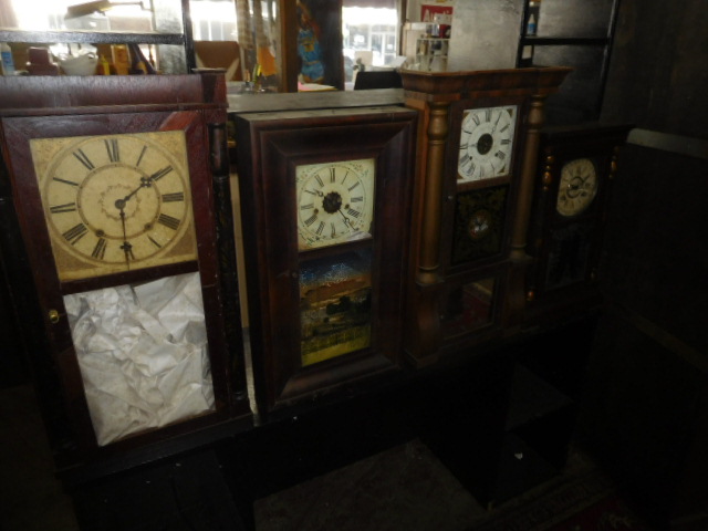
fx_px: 511
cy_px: 266
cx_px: 354
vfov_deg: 54.9
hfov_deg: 69.4
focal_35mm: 25
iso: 200
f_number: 3.4
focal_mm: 4.5
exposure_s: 1/30
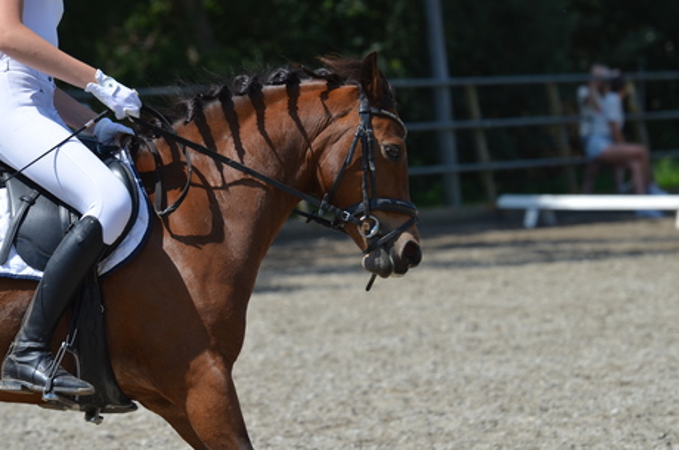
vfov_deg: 5.9
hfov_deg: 8.9
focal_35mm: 232
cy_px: 225
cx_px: 340
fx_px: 4378
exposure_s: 1/800
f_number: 5
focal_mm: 155
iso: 100
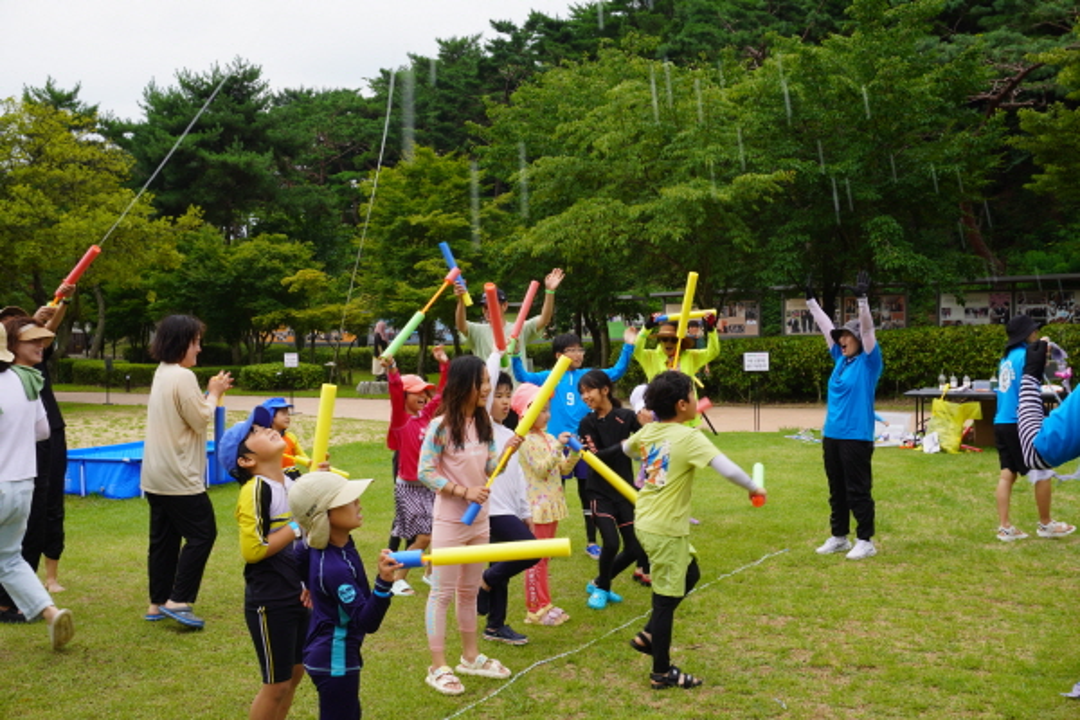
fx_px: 1260
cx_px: 540
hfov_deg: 46.4
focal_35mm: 42
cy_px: 360
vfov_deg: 31.9
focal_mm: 28
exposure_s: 1/125
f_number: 9
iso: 100
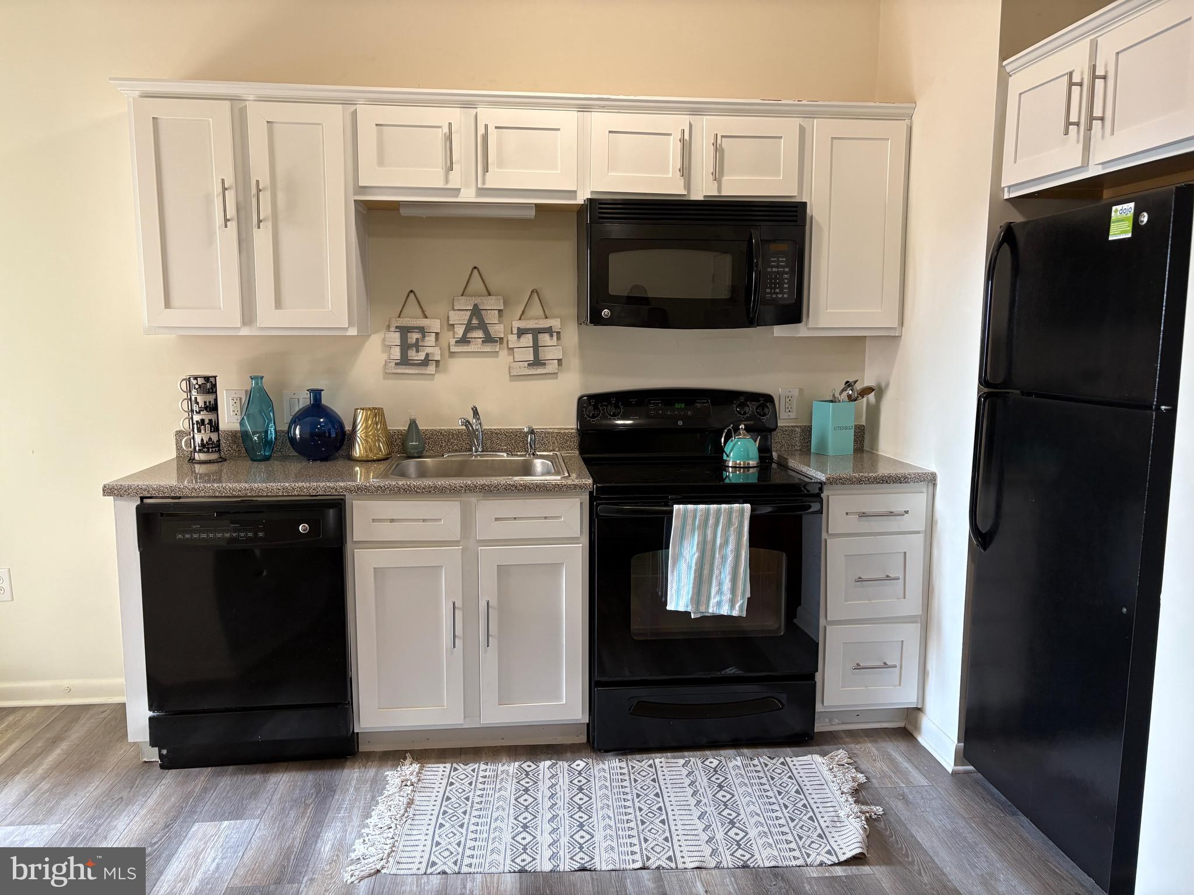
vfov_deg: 53.1
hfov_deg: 67.3
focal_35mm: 26
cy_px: 448
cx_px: 597
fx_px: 897
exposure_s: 1/60
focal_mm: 5.96
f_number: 1.6
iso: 160
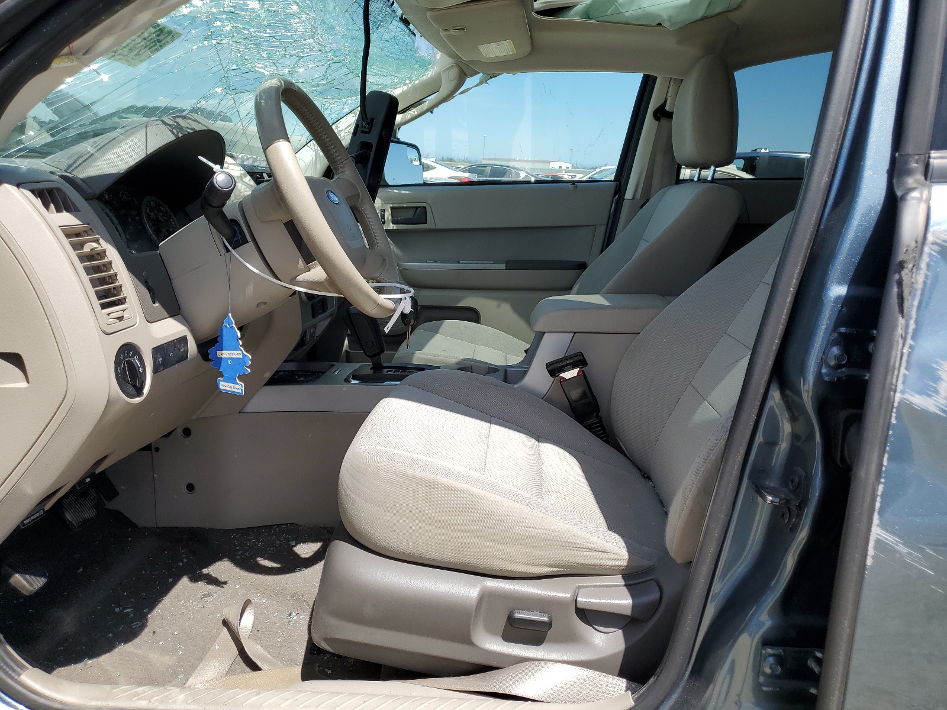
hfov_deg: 67.3
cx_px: 474
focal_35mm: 26
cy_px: 355
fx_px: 711
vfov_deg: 53.1
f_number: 1.5
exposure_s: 1/2000
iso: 50
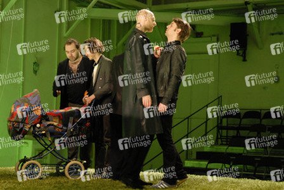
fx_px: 652
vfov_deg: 16.6
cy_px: 95
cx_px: 142
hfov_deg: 24.6
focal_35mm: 82
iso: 1000
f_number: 4
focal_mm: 55
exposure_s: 1/40
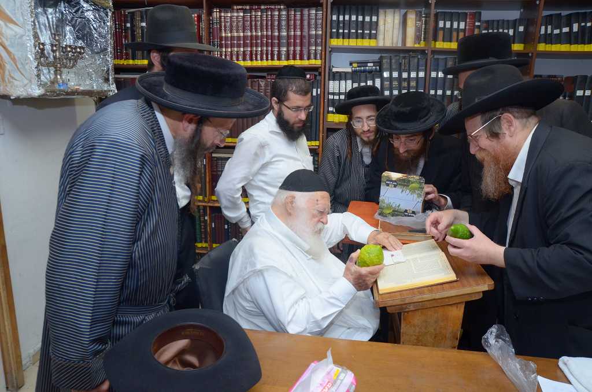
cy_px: 196
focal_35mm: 48
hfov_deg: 41.2
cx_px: 296
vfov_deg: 27.9
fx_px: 788
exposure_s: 1/160
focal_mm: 32
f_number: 8
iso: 800
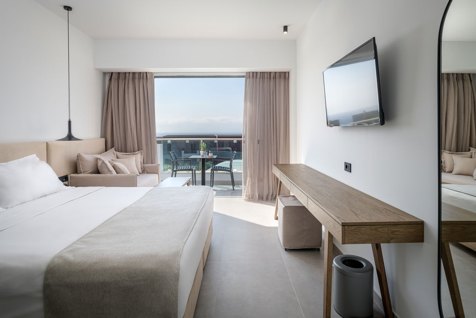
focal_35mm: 19
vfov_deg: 64.6
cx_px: 238
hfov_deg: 86.9
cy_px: 159
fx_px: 251
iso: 250
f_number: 11
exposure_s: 1/100
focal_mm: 19
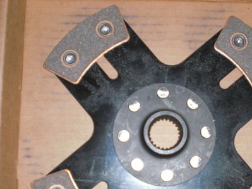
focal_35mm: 61
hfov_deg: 31.6
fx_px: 444
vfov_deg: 23.7
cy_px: 149
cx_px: 147
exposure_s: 1/60
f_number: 3.1
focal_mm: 6.3
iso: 200
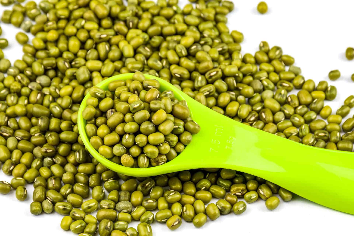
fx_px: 2065
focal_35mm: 210
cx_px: 177
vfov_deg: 6.5
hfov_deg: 9.8
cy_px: 118
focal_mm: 140
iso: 100
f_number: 16
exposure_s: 1/2.5
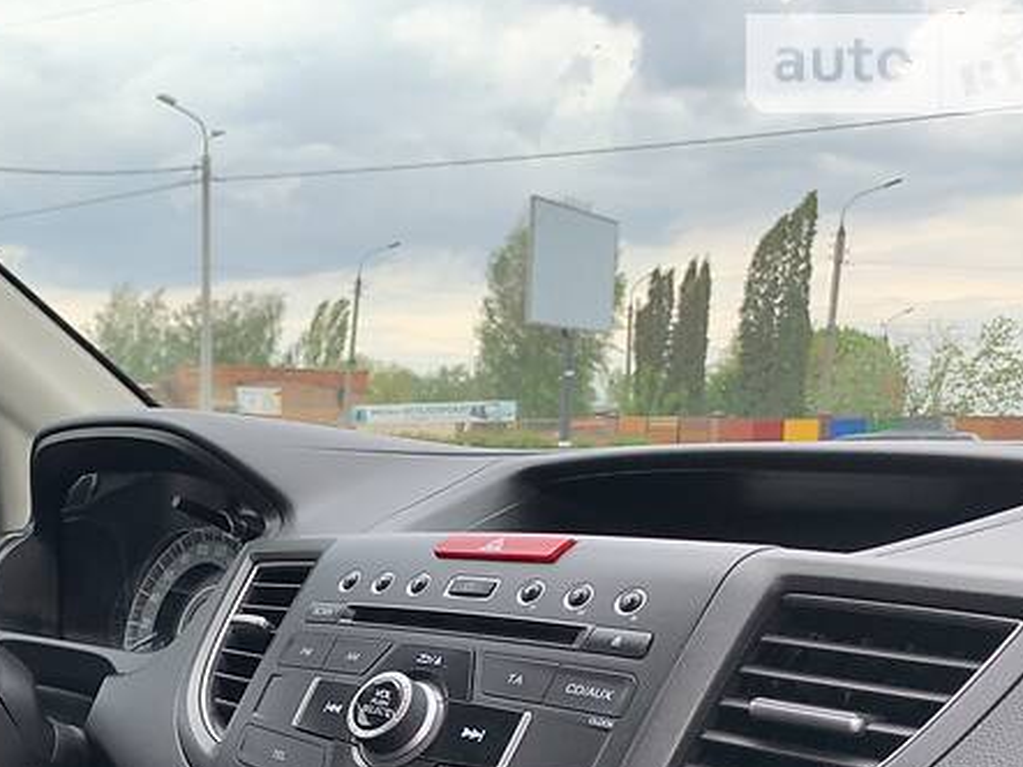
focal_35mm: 47
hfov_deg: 38.7
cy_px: 679
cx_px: 189
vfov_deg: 29.7
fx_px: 1389
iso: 25
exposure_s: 1/286
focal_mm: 4.2
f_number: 1.8
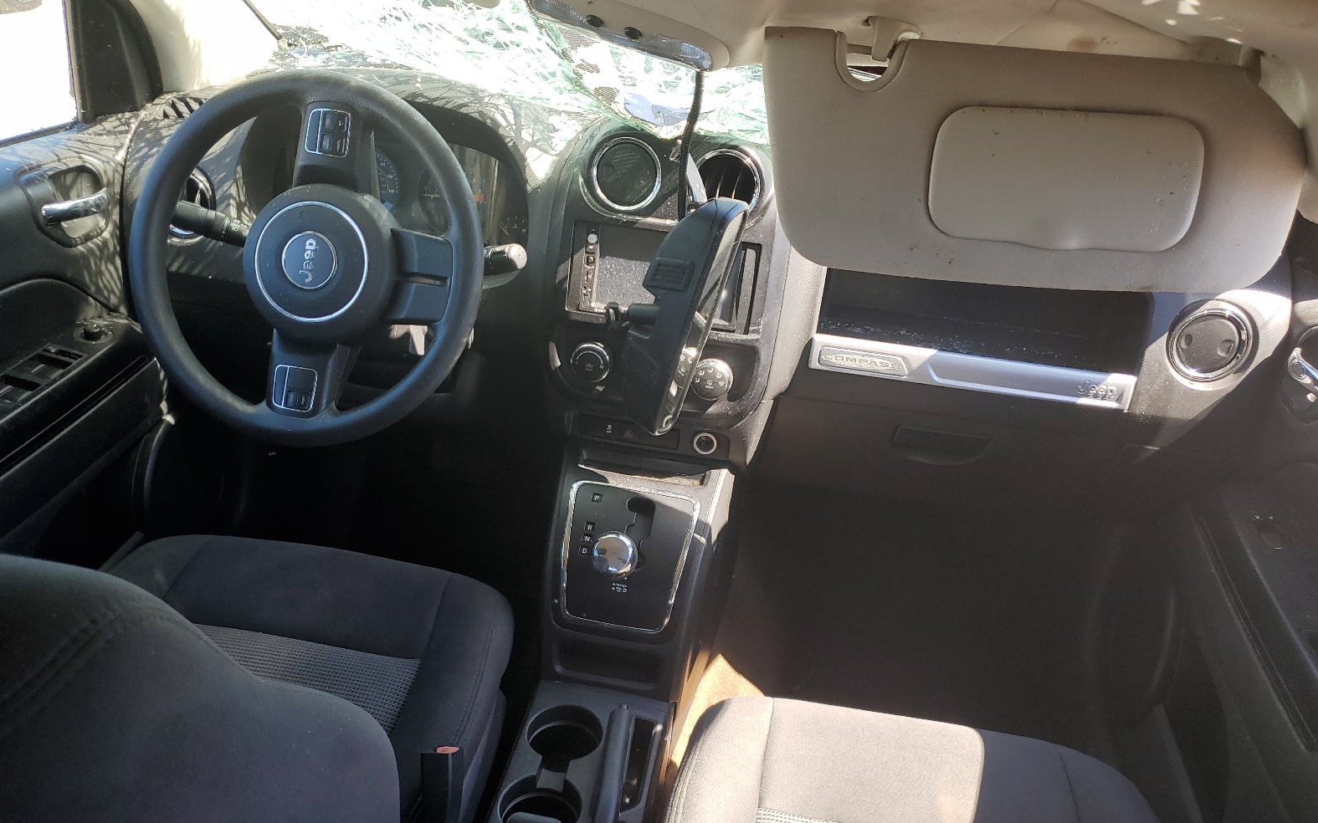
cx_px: 665
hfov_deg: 66.5
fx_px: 1006
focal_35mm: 28
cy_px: 497
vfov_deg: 44.3
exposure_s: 1/323
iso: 50
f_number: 1.5
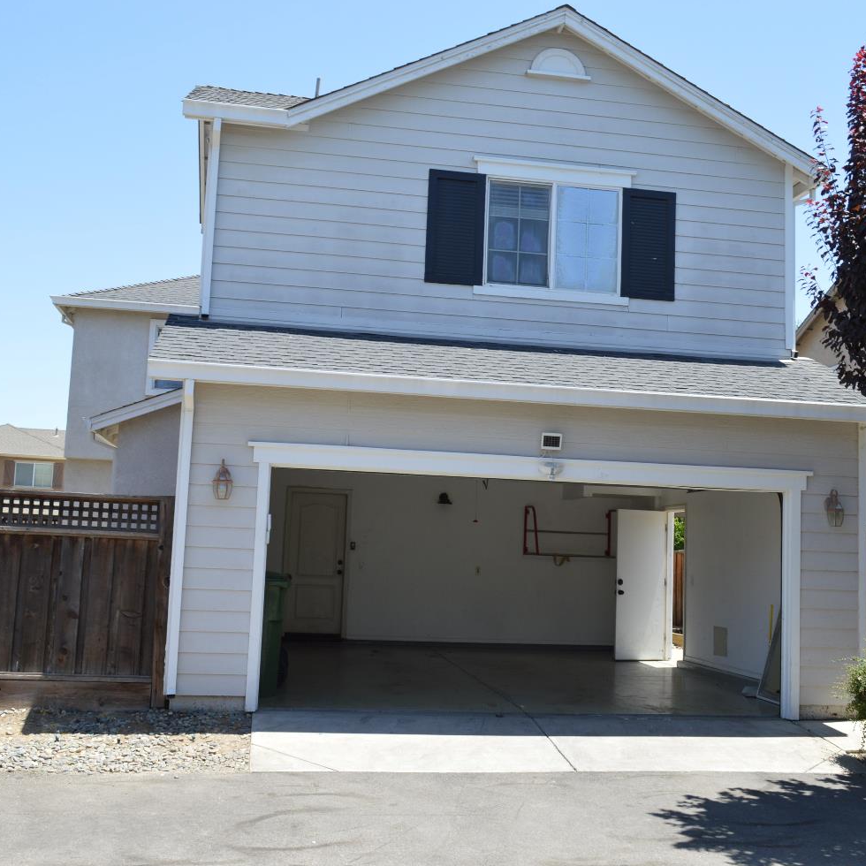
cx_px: 444
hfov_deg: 42.8
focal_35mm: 39
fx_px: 1104
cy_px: 437
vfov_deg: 42.8
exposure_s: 1/200
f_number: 7.1
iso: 100
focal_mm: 20
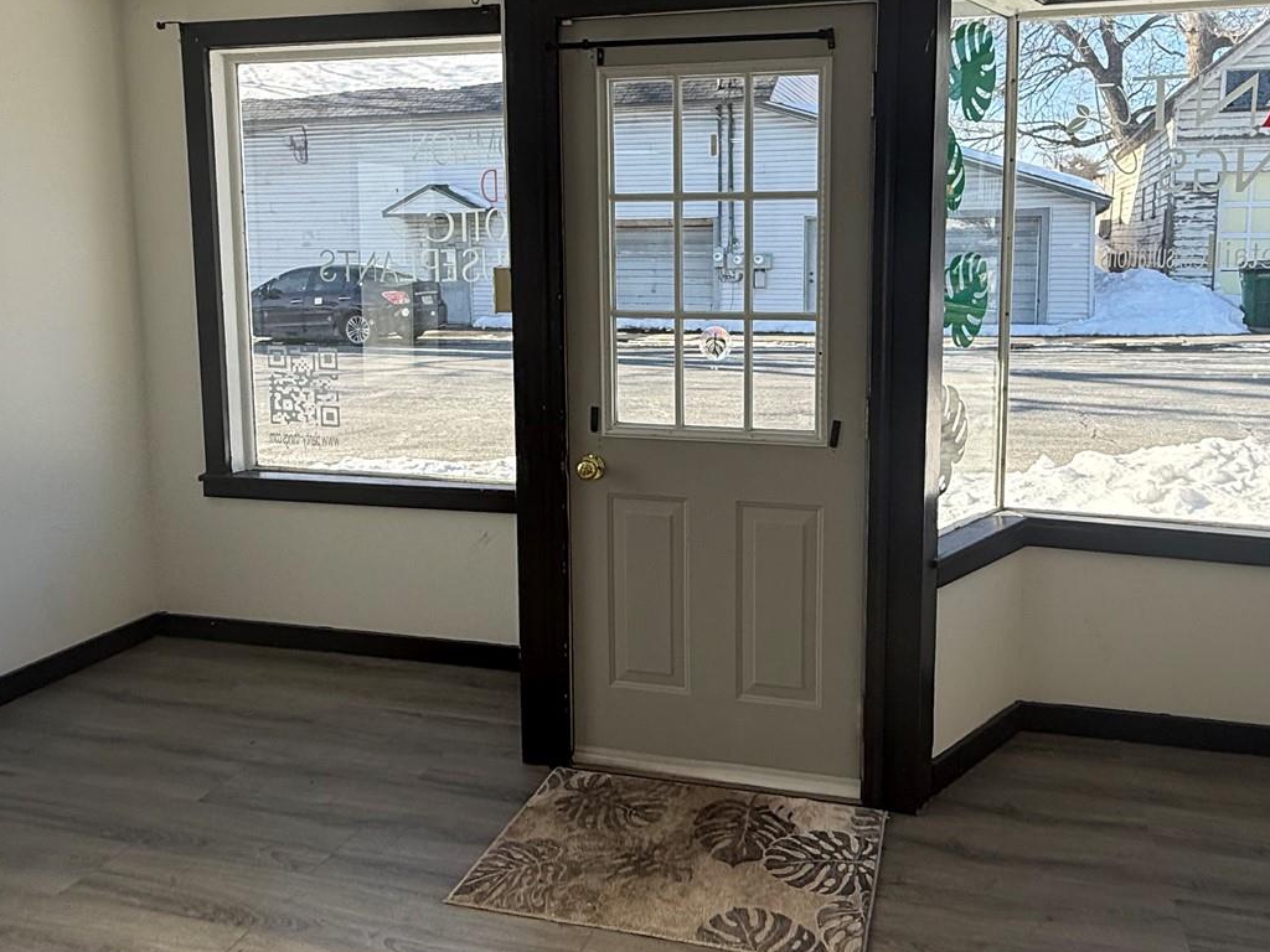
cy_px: 371
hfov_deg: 63.2
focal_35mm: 28
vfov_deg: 49.4
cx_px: 726
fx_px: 1027
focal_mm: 2.22
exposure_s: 1/717
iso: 64
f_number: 2.2
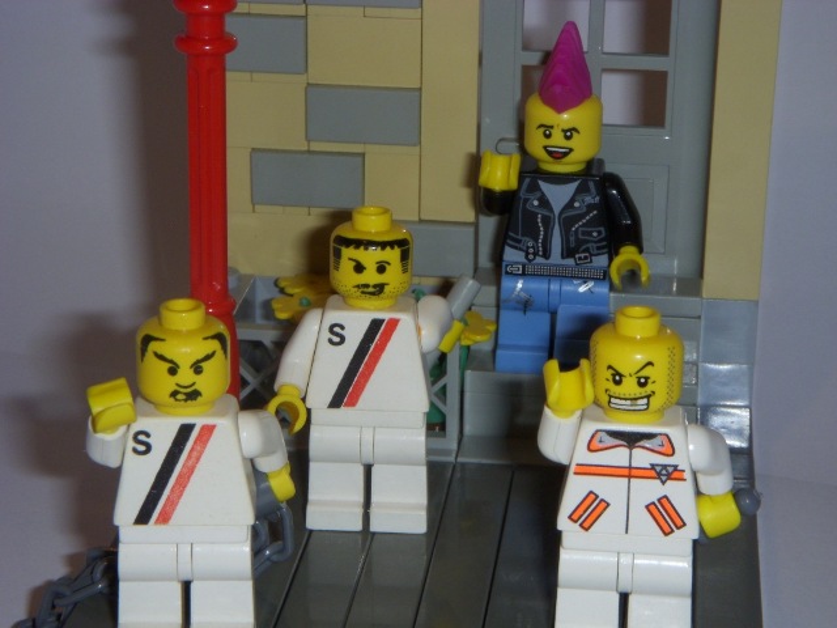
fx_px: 2756
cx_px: 418
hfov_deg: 17.3
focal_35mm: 114
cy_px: 314
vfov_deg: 13.0
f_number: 8.4
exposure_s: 1/60
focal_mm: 18.9
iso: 100
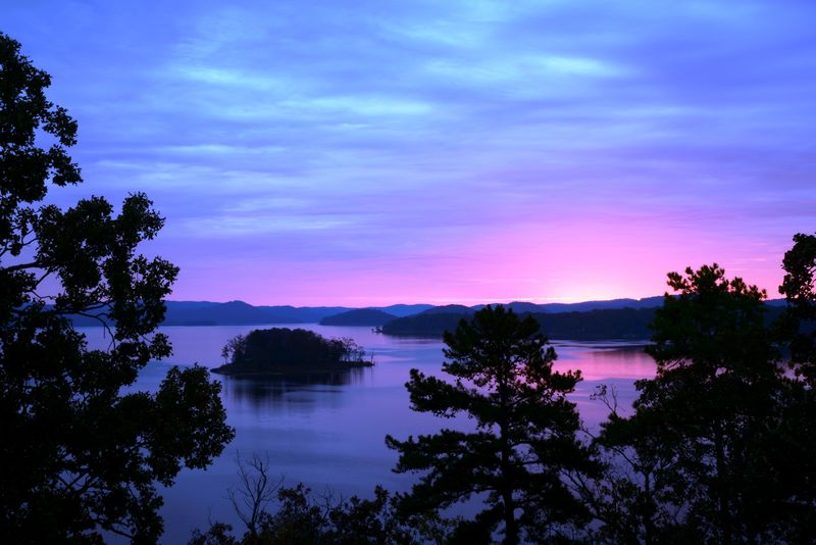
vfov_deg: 23.4
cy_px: 272
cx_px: 408
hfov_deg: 34.5
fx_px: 1315
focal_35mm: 58
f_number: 32
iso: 200
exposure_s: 2
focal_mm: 58
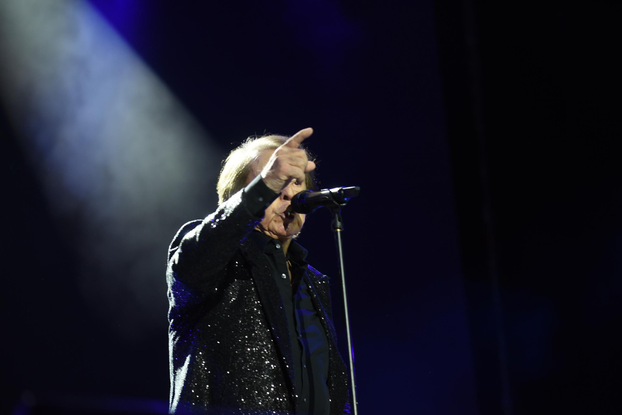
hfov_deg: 20.0
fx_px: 1763
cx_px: 311
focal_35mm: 102
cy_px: 208
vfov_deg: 13.4
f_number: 4
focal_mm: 102
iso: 1100
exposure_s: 1/100
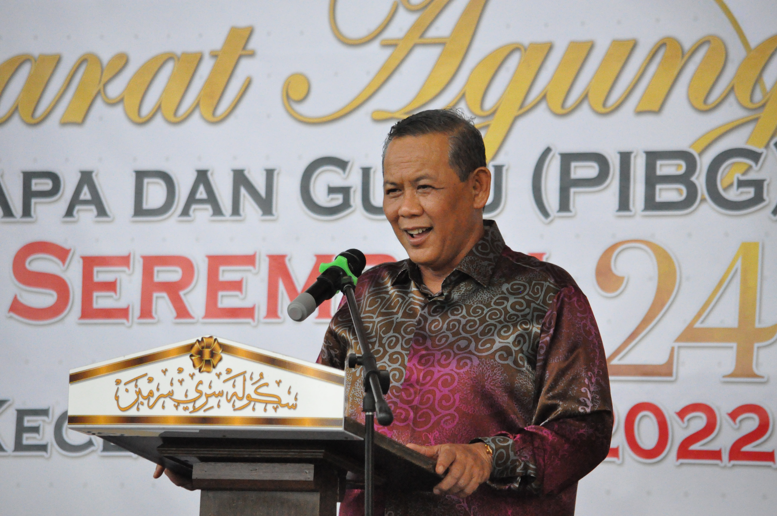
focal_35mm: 300
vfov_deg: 4.6
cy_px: 258
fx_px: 6467
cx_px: 388
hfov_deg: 6.9
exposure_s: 1/3200
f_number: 5
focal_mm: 200
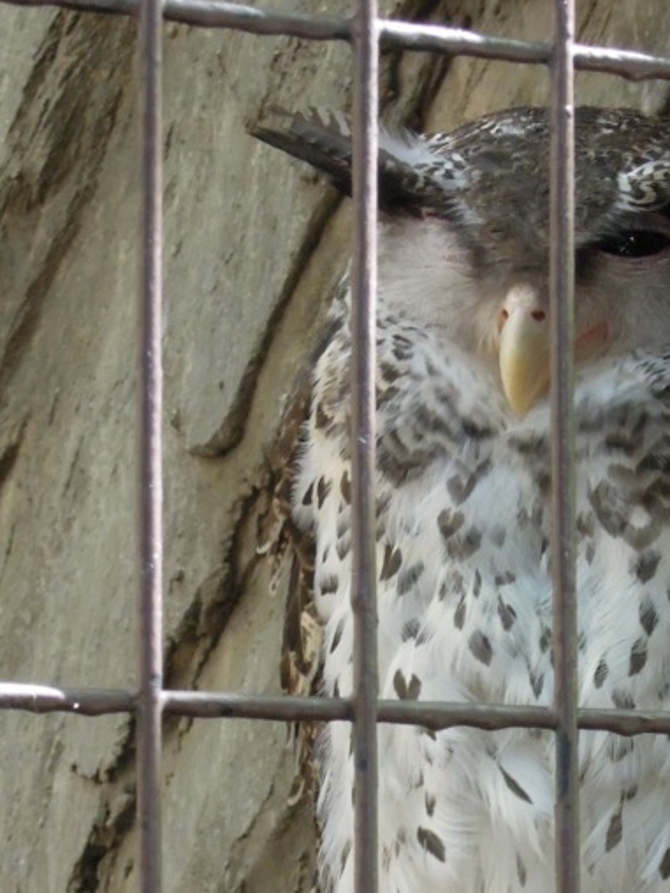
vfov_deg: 10.0
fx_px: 5084
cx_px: 471
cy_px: 722
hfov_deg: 7.5
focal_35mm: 197
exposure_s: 1/20
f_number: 5.5
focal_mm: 17.9
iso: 800
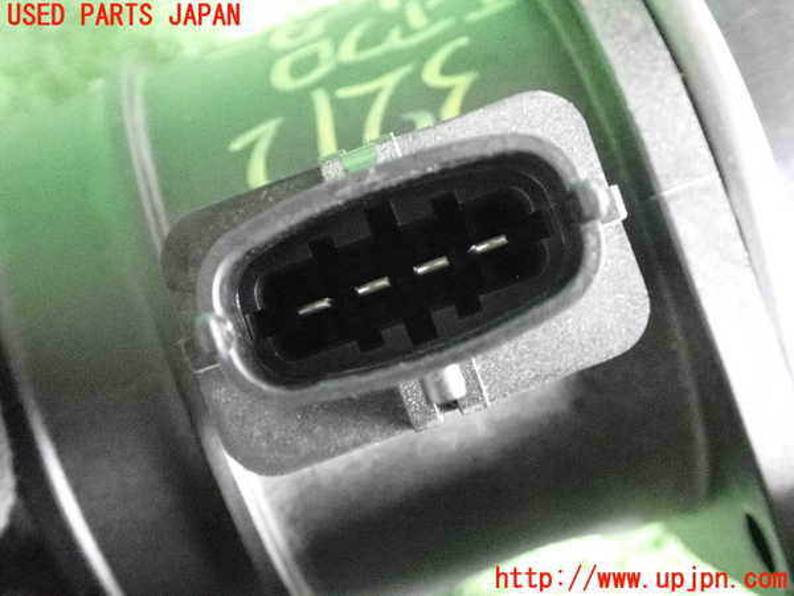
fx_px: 1009
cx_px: 397
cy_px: 298
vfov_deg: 32.9
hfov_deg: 42.9
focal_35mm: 44
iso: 6400
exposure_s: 1/125
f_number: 2.9
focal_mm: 7.84
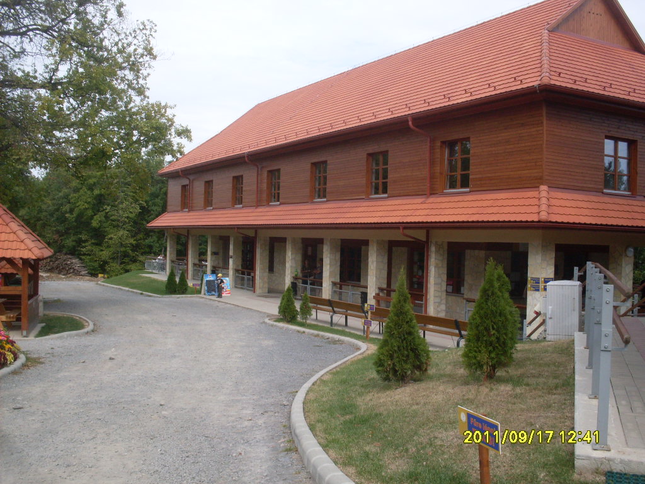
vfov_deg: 37.7
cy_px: 242
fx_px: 708
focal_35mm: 38
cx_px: 322
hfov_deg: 49.0
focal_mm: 6.3
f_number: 8.4
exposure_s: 1/125
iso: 80
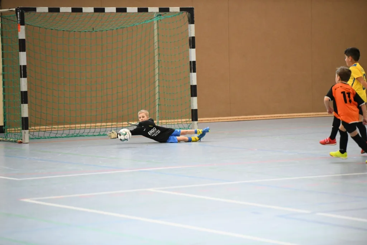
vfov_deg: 9.1
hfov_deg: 13.7
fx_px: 1529
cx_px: 184
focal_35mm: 150
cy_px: 122
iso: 8000
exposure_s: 1/1250
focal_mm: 150
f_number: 2.8
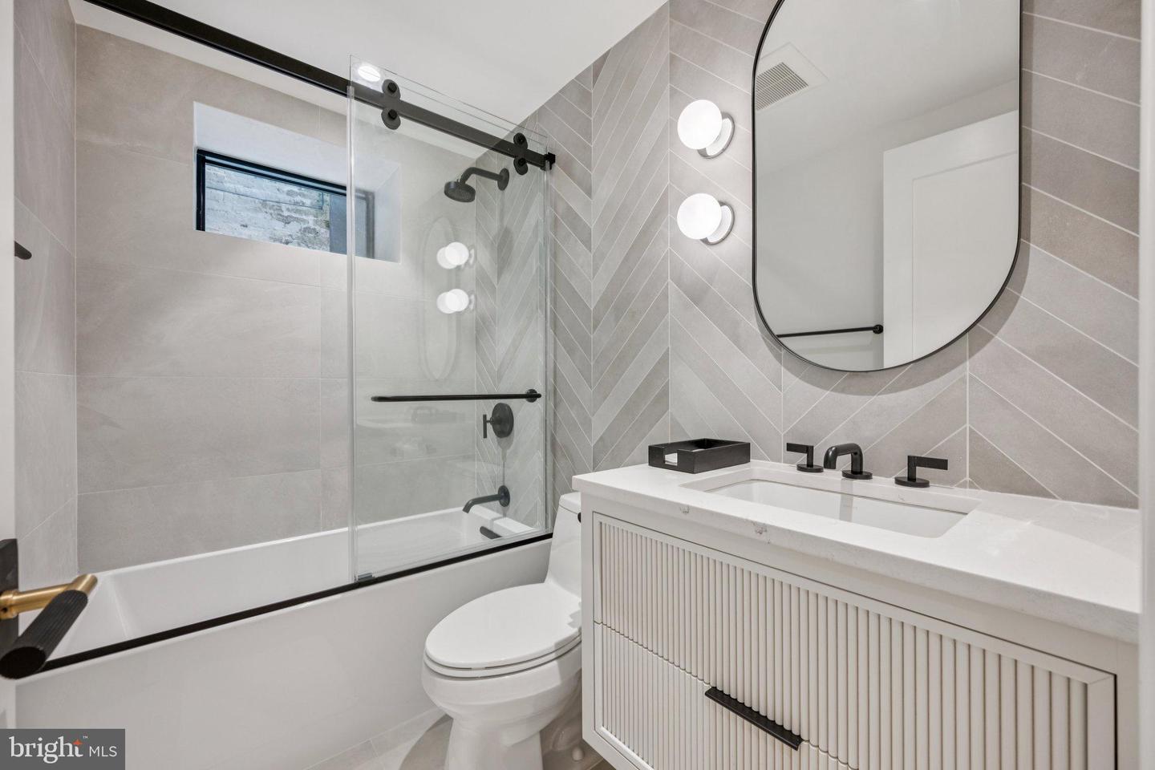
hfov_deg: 104.3
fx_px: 449
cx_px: 578
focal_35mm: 14
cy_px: 385
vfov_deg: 81.2
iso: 400
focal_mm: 14
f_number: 7.1
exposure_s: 1/25
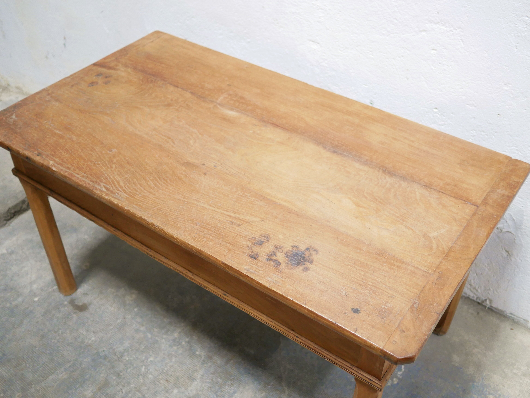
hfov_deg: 46.8
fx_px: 613
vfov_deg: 36.0
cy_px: 199
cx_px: 265
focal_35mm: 40
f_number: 1.7
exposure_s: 1/60
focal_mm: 20
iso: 800
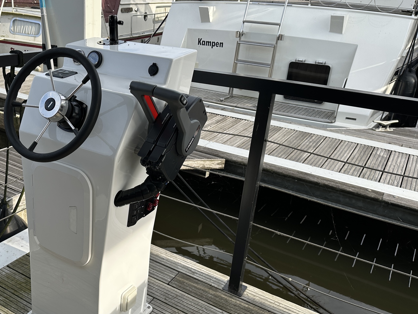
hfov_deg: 51.1
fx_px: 423
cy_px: 171
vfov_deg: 40.7
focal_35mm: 35
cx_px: 123
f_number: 1.78
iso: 80
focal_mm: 6.86
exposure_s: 1/1779
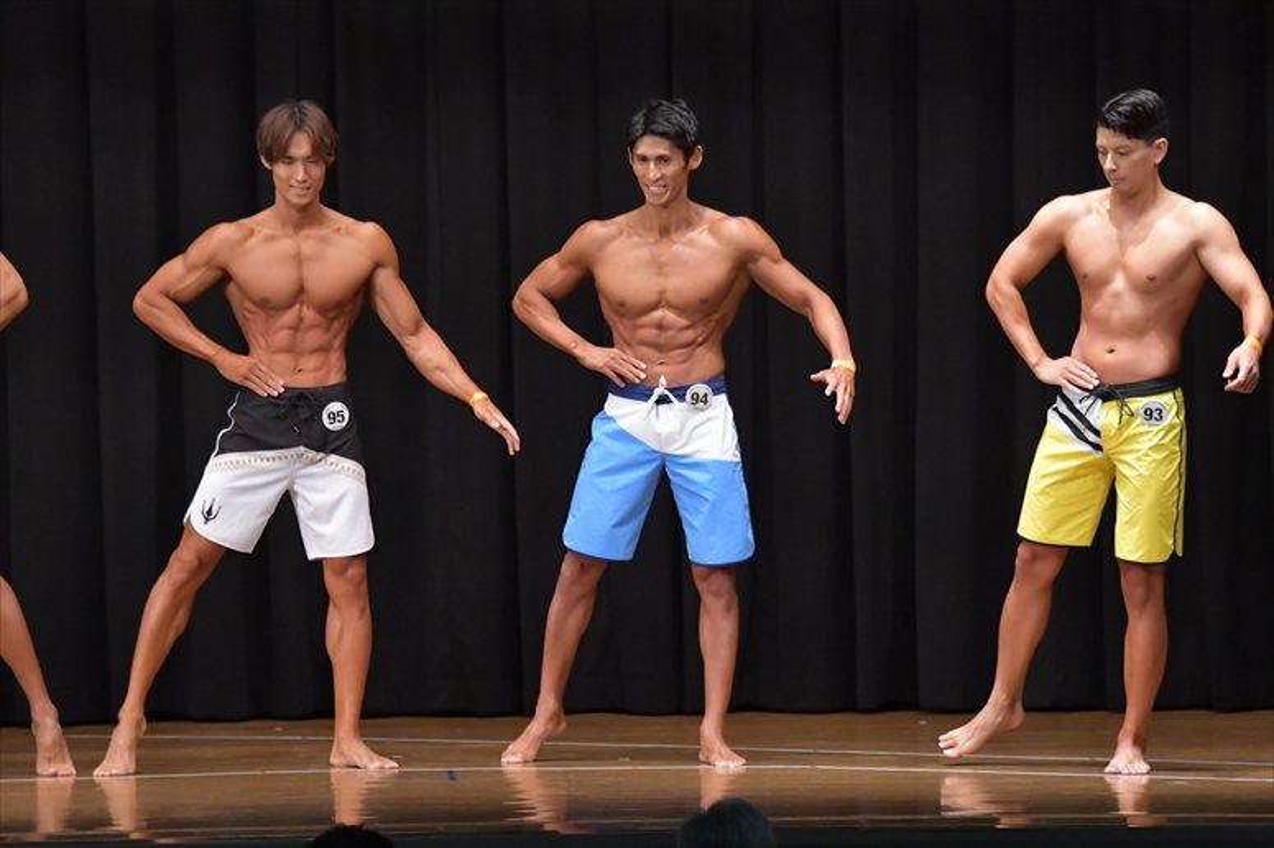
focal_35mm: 202
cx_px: 637
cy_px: 424
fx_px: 7145
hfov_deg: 10.2
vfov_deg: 6.8
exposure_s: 1/400
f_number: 5.6
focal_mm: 135
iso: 6400
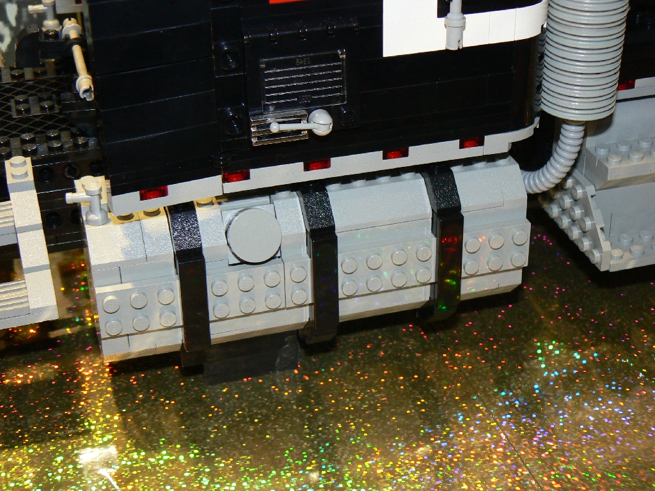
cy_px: 246
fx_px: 1154
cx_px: 328
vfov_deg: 24.0
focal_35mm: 61
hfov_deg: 31.7
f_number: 3.2
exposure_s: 1/30
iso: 100
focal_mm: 10.2
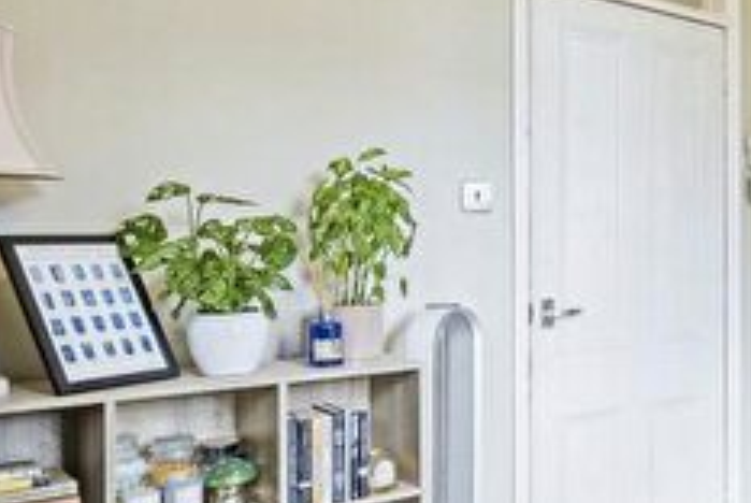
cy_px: 269
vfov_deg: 29.9
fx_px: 940
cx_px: 883
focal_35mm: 45
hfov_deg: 35.2
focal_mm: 15
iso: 400
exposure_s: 1/125
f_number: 11
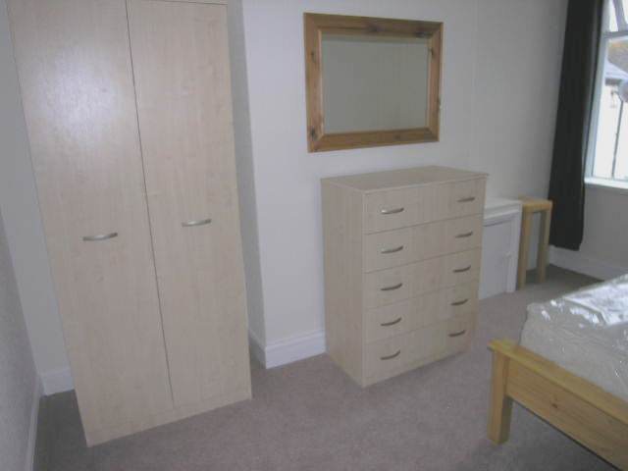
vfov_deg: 56.8
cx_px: 314
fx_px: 435
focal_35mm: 24
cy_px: 236
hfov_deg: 71.6
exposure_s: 1/60.1
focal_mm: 6.1
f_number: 2.6
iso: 50
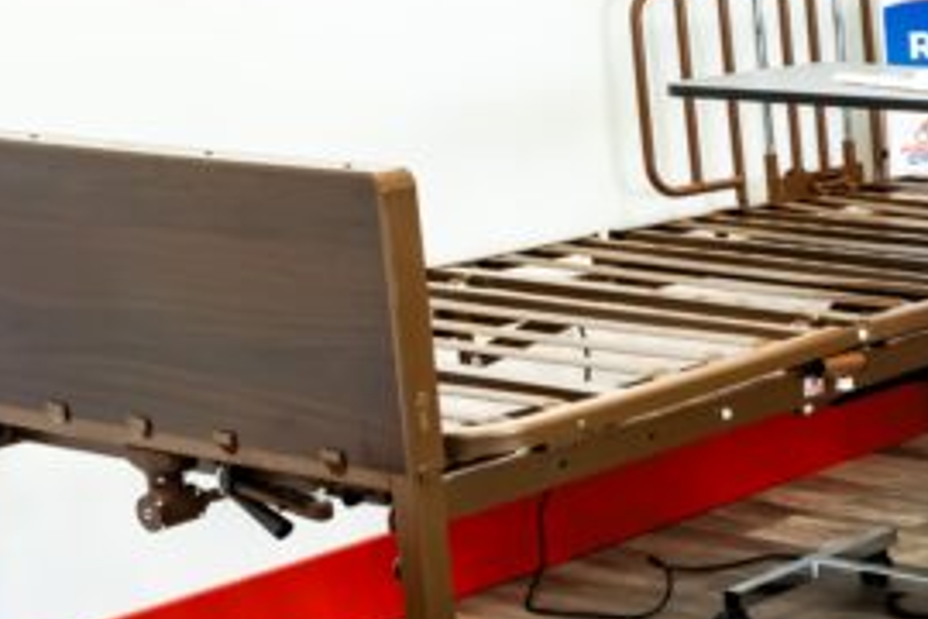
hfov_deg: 19.2
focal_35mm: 91
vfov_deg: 15.0
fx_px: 2346
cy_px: 356
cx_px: 1450
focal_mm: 24
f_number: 9
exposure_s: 1/6
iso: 640
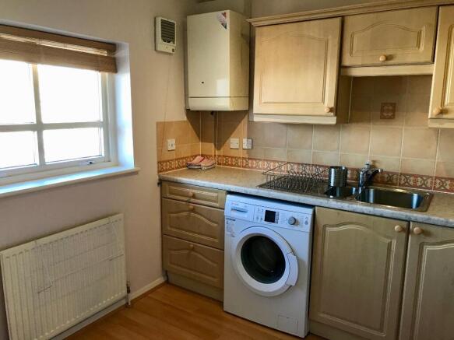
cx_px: 227
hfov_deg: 63.5
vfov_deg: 49.7
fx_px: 367
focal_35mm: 28
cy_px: 170
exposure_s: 1/33
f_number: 1.8
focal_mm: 3.99
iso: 25
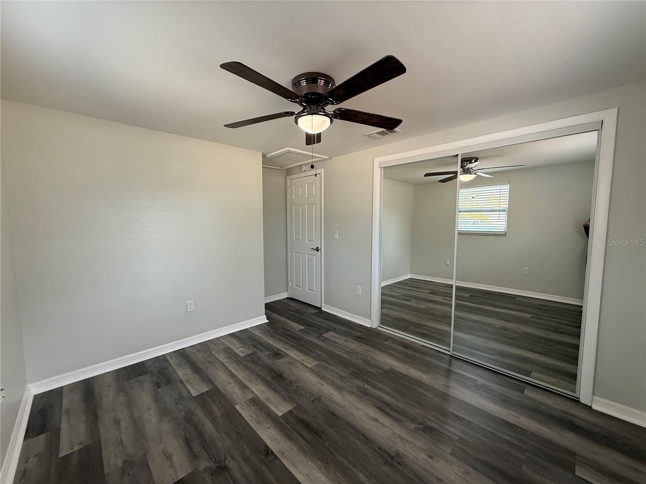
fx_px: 261
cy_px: 242
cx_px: 323
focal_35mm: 14
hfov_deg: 102.1
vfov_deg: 85.7
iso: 160
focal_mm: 2.22
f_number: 2.2
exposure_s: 1/120
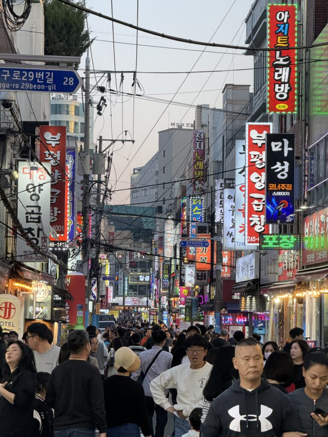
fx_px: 1516
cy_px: 218
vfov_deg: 16.4
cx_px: 164
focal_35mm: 120
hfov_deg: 12.3
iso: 250
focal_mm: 15.66
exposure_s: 1/120
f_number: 2.8
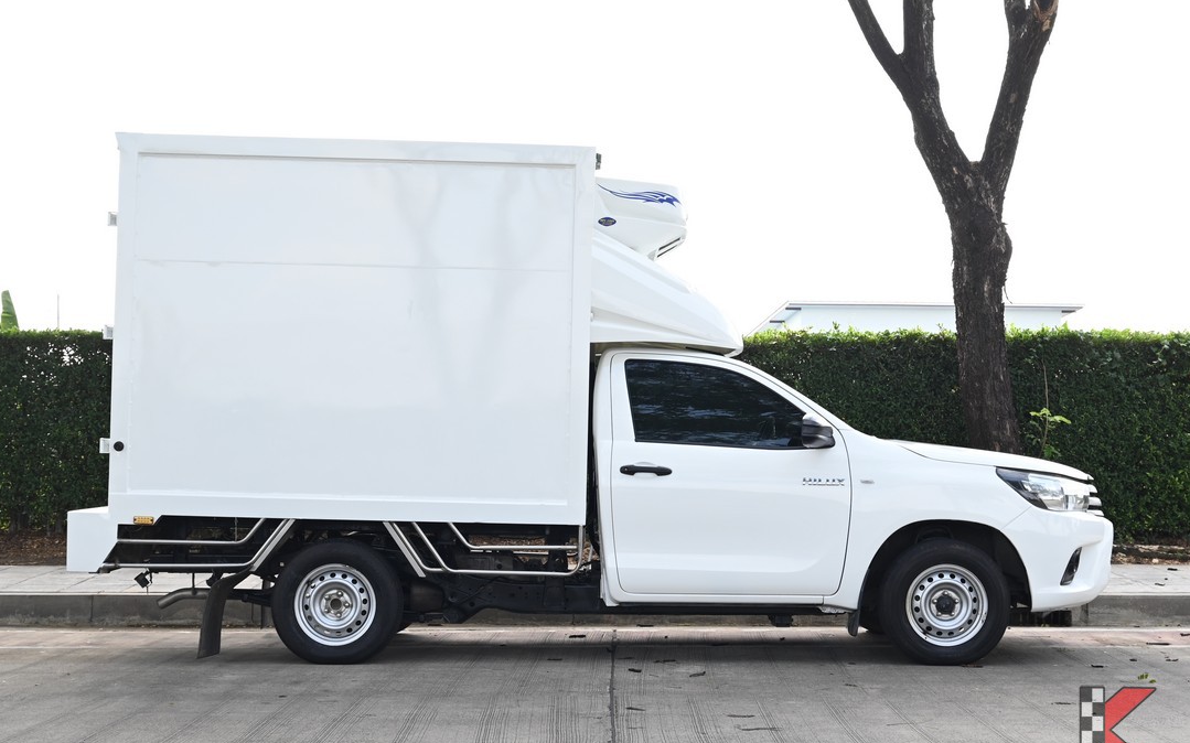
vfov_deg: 24.4
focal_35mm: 53
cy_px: 401
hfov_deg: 38.2
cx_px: 589
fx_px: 1719
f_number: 7.1
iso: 200
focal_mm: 34.5
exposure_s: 1/125
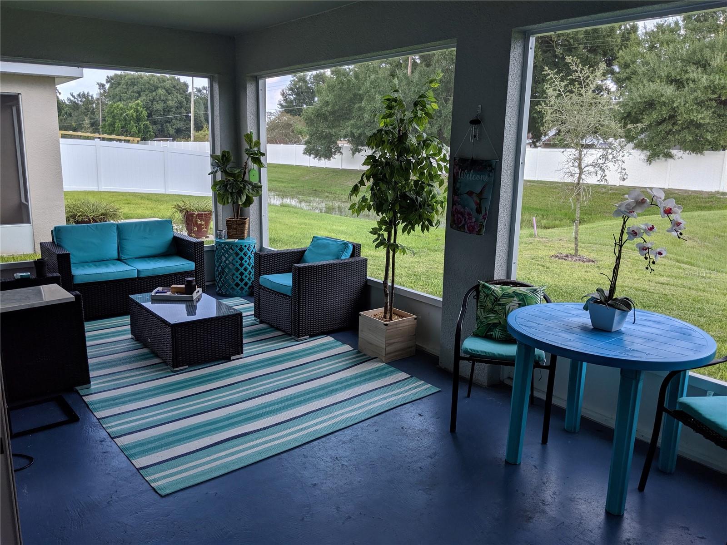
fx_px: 567
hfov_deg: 65.3
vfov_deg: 51.4
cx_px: 364
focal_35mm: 27
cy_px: 272
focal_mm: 4.44
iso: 43
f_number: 1.8
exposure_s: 1/340
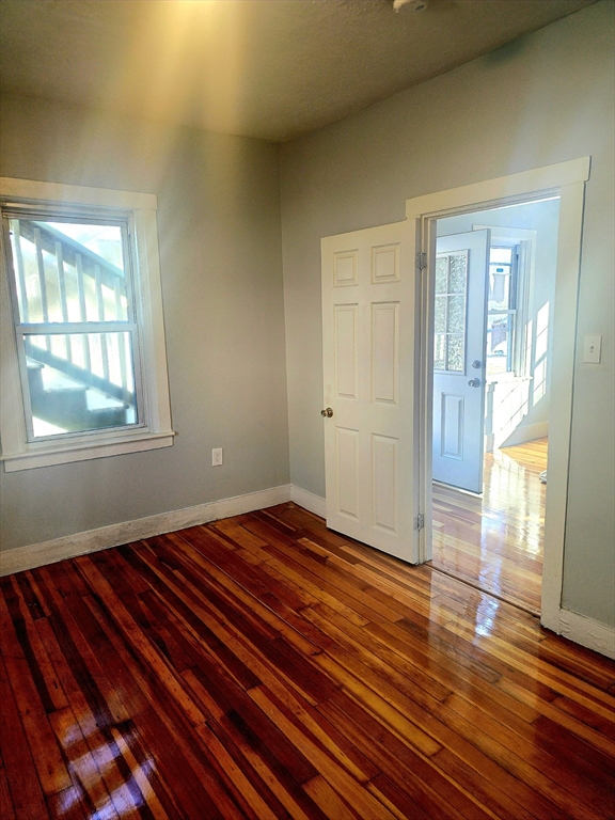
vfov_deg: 73.9
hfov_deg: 58.9
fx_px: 545
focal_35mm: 23
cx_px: 308
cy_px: 410
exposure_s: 1/120
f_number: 1.7
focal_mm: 6.3
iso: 160
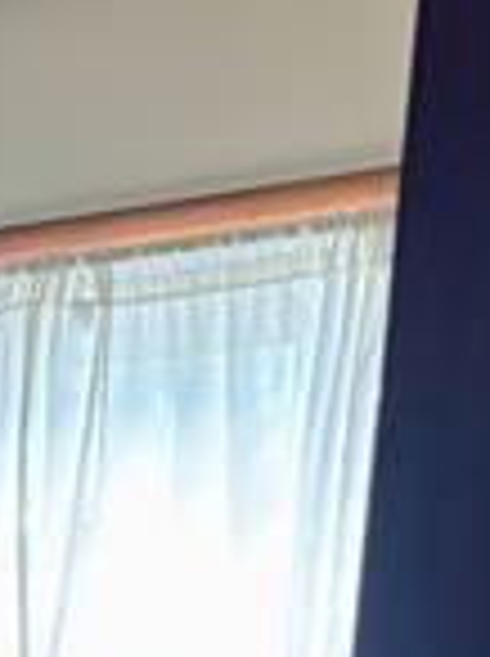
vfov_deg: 12.9
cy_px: 1220
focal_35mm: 137
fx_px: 2593
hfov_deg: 9.6
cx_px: -679
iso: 250
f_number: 1.6
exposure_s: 1/60
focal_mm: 5.96
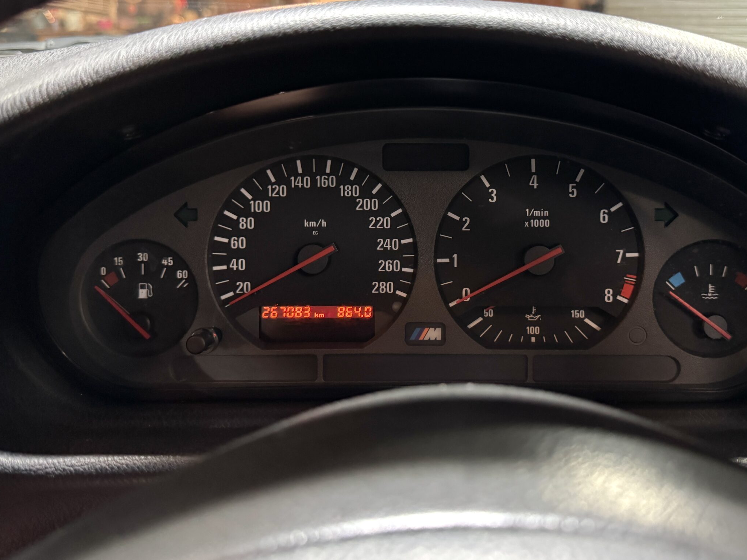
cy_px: 229
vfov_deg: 46.6
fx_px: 647
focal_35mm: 30
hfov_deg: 59.7
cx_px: 430
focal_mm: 6.76
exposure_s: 1/25
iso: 800
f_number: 1.78
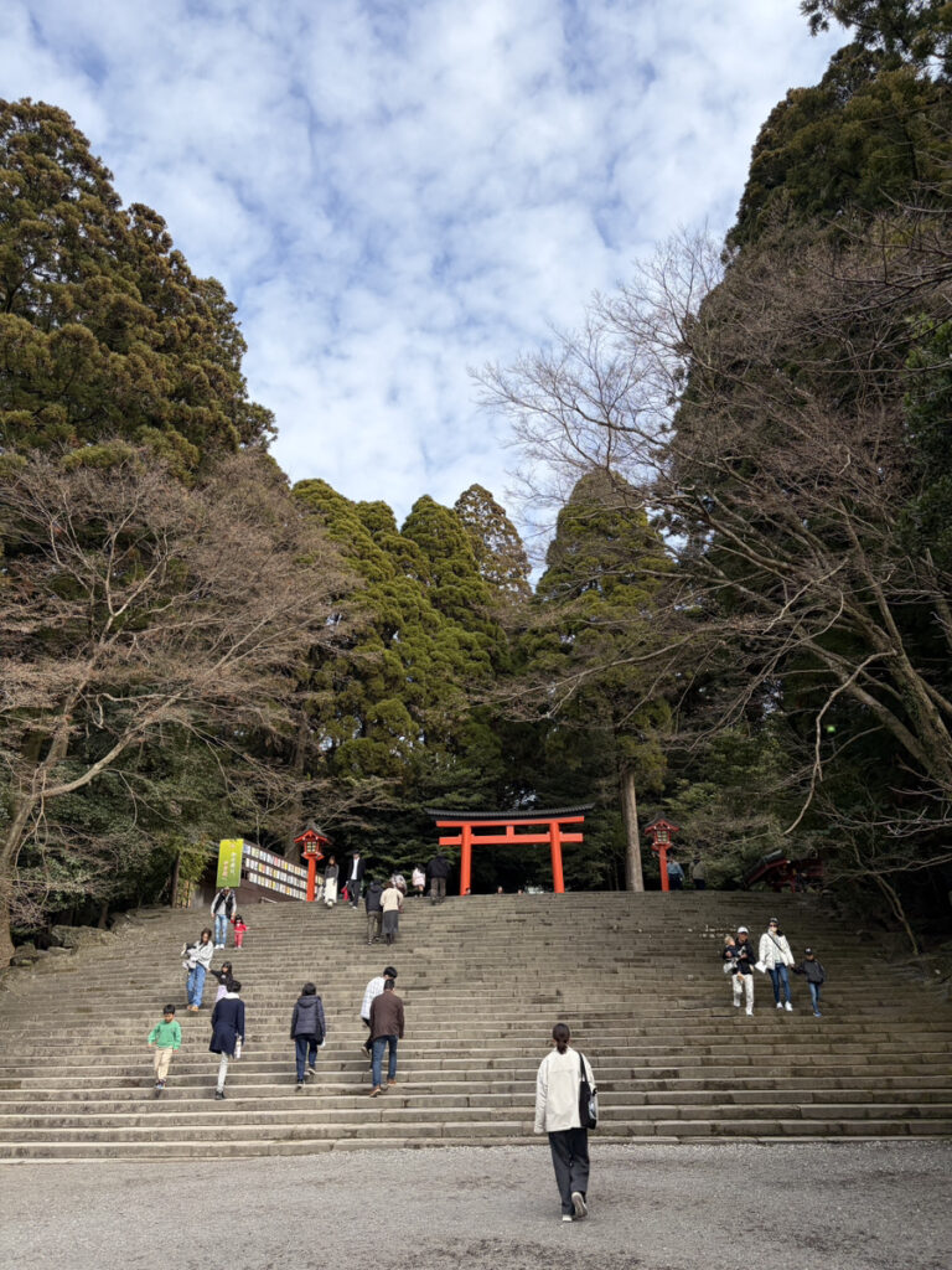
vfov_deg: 67.3
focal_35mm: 26
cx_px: 476
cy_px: 635
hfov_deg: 53.1
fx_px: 953
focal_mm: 5.96
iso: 50
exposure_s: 1/2639
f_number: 1.6
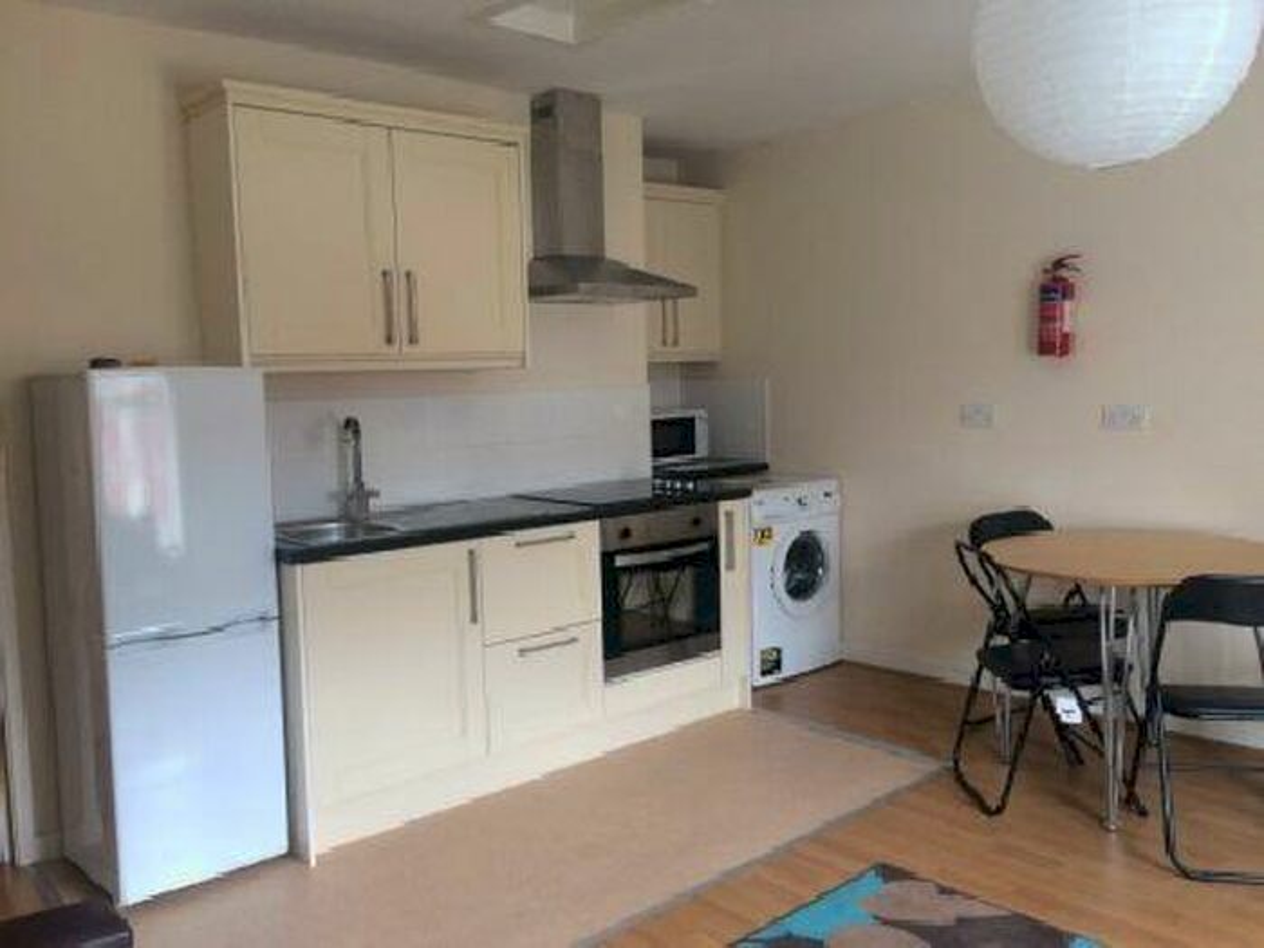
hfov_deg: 61.7
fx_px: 1059
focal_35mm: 29
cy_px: 474
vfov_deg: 48.2
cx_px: 632
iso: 40
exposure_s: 1/30
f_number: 2.2
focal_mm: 4.15
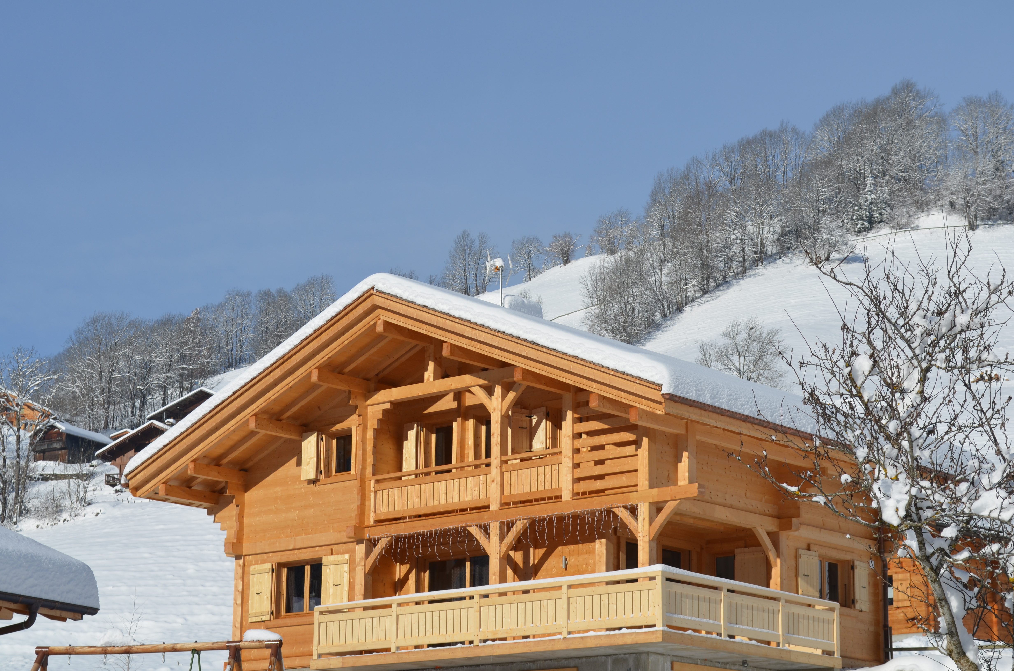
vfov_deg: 16.5
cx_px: 507
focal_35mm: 82
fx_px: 2319
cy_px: 336
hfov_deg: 24.7
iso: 100
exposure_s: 1/400
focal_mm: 55
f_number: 10
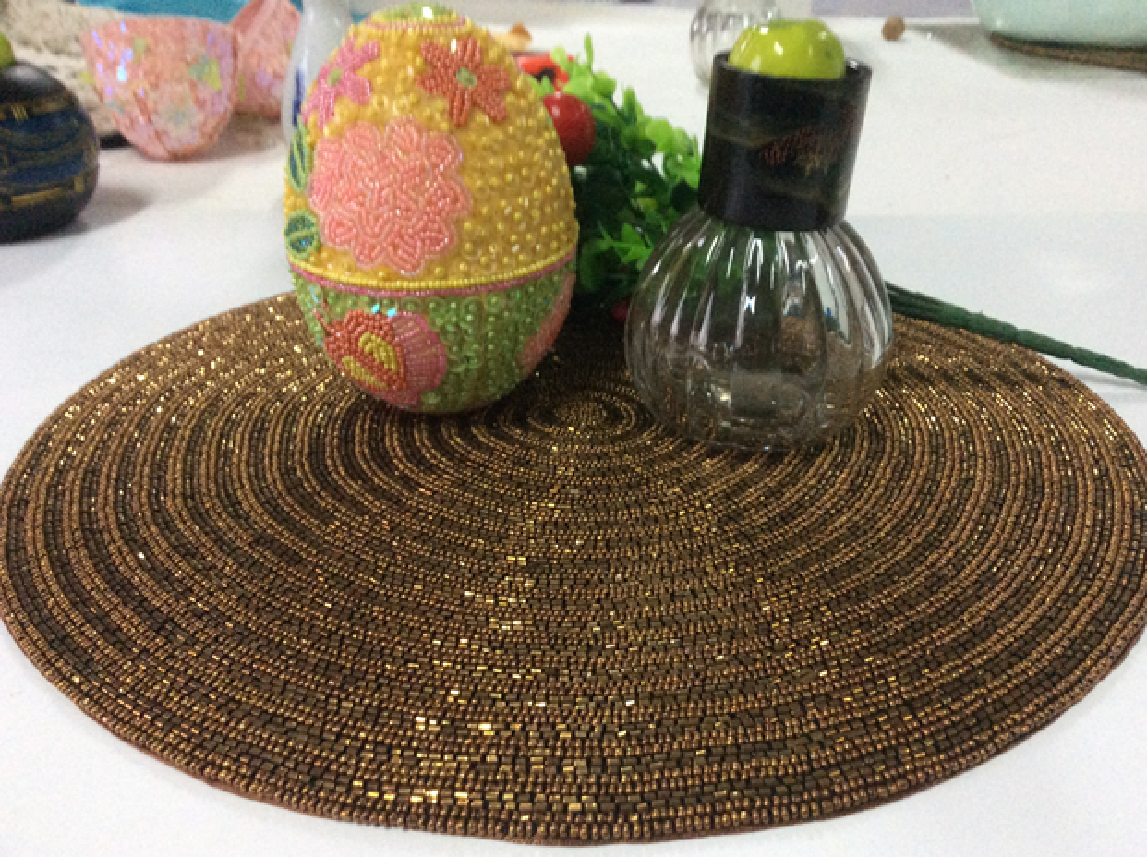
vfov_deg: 42.9
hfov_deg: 55.4
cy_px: 421
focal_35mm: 33
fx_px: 1092
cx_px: 586
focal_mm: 3.3
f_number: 2.4
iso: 250
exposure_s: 1/25
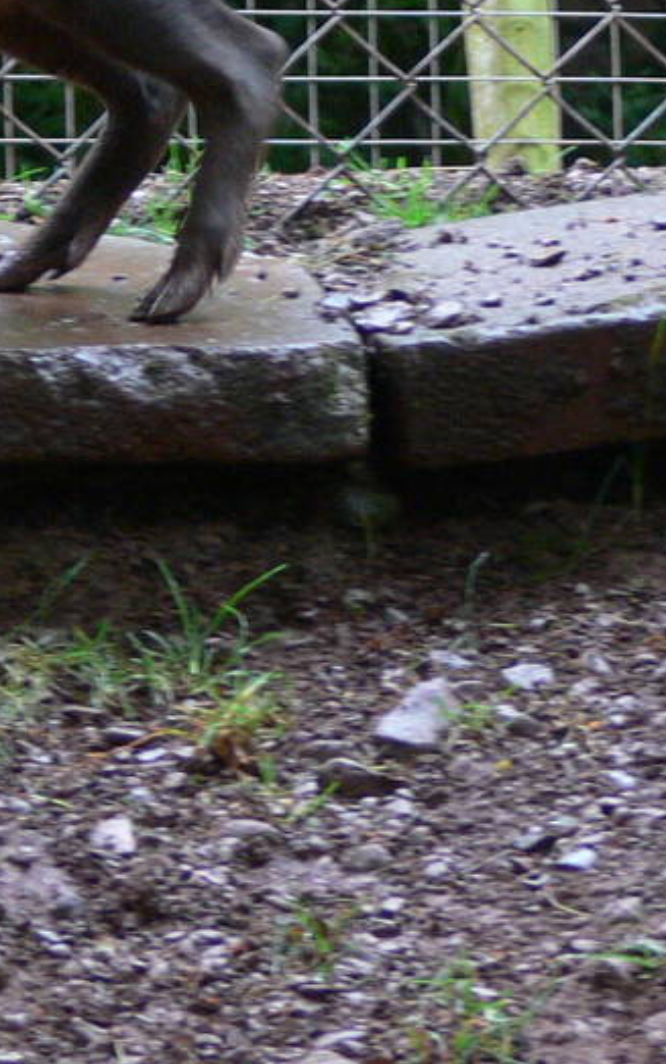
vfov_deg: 4.7
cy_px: 53
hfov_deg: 2.9
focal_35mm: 448
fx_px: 12989
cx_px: -106
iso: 160
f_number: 3.6
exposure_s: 1/30
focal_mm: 29.1
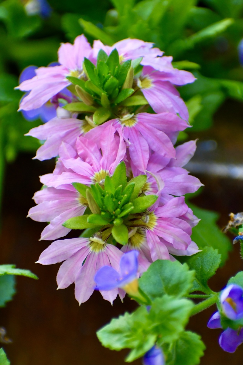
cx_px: 122
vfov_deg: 6.2
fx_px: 3341
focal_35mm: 330
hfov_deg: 4.2
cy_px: 182
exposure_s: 1/500
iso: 1600
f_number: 5.6
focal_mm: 220
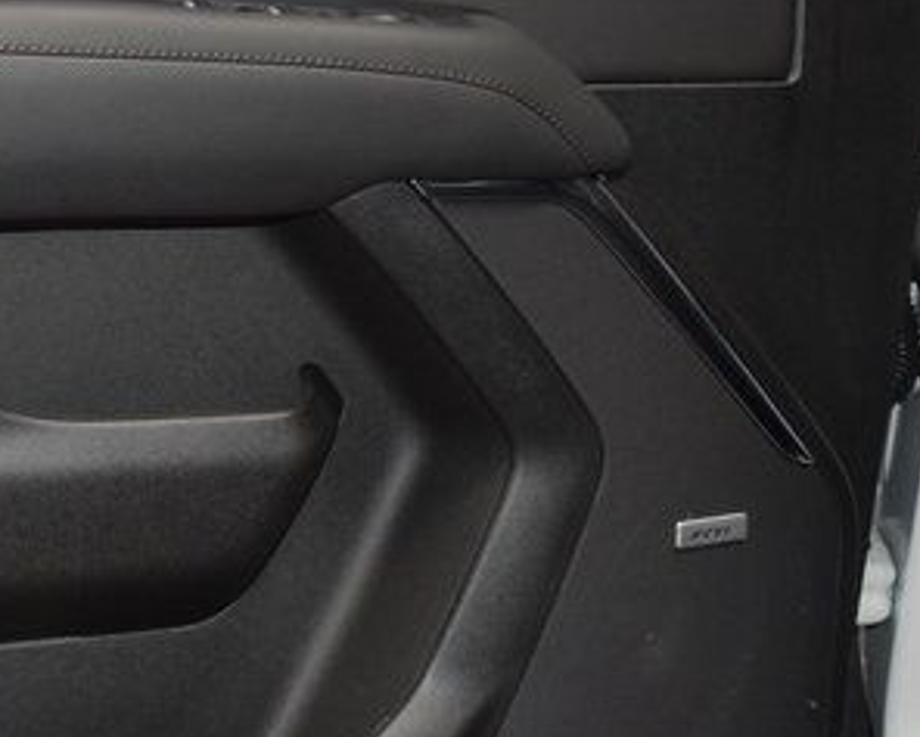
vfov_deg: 20.9
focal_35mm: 73
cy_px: 244
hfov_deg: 24.9
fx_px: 1988
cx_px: 16
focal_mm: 24
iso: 2000
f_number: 3.8
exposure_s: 1/125
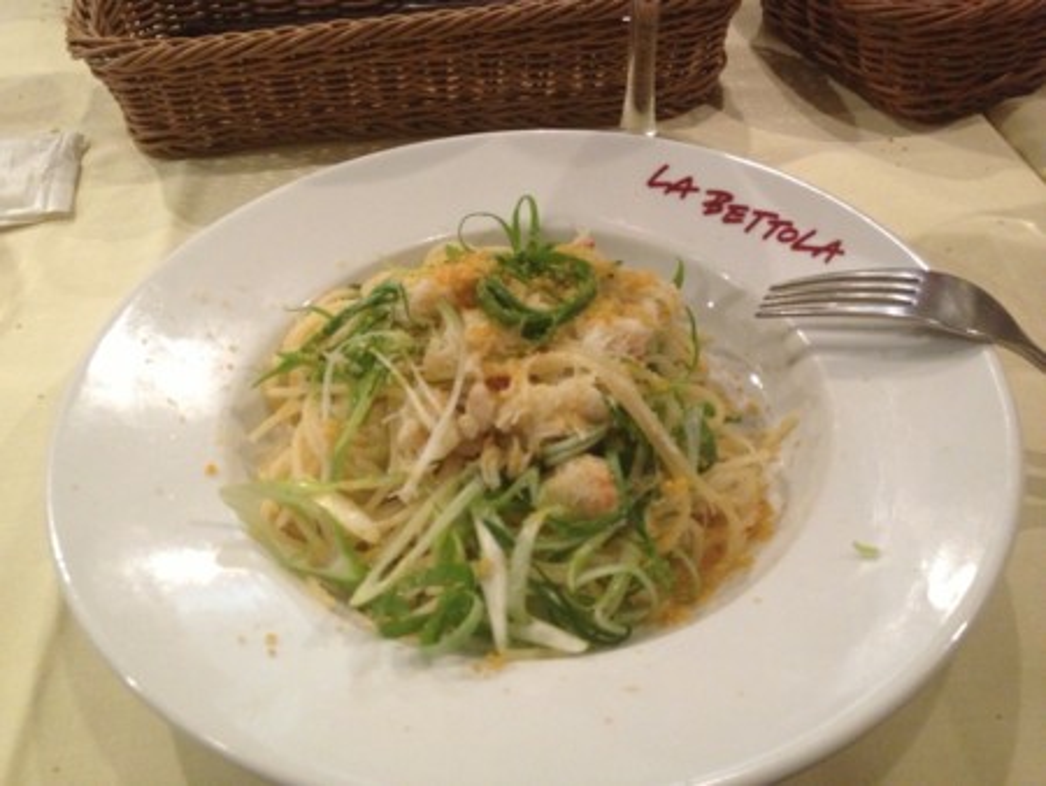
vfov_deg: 40.7
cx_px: 523
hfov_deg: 52.6
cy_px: 393
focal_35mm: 35
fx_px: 1058
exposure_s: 1/17
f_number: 2.4
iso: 400
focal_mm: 4.28
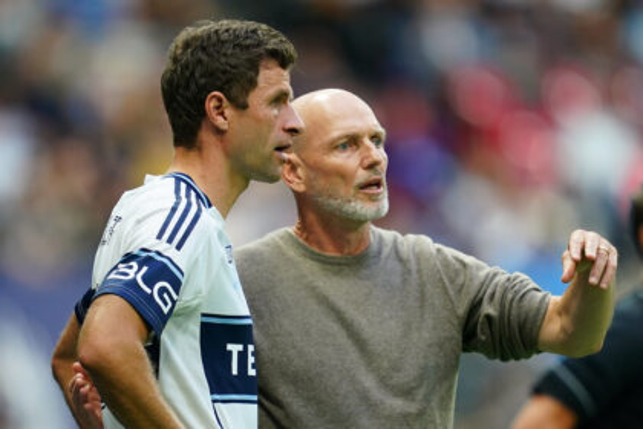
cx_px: 322
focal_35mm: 600
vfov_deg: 2.3
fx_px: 10716
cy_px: 214
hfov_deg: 3.4
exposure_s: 1/800
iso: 1250
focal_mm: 400
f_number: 2.8
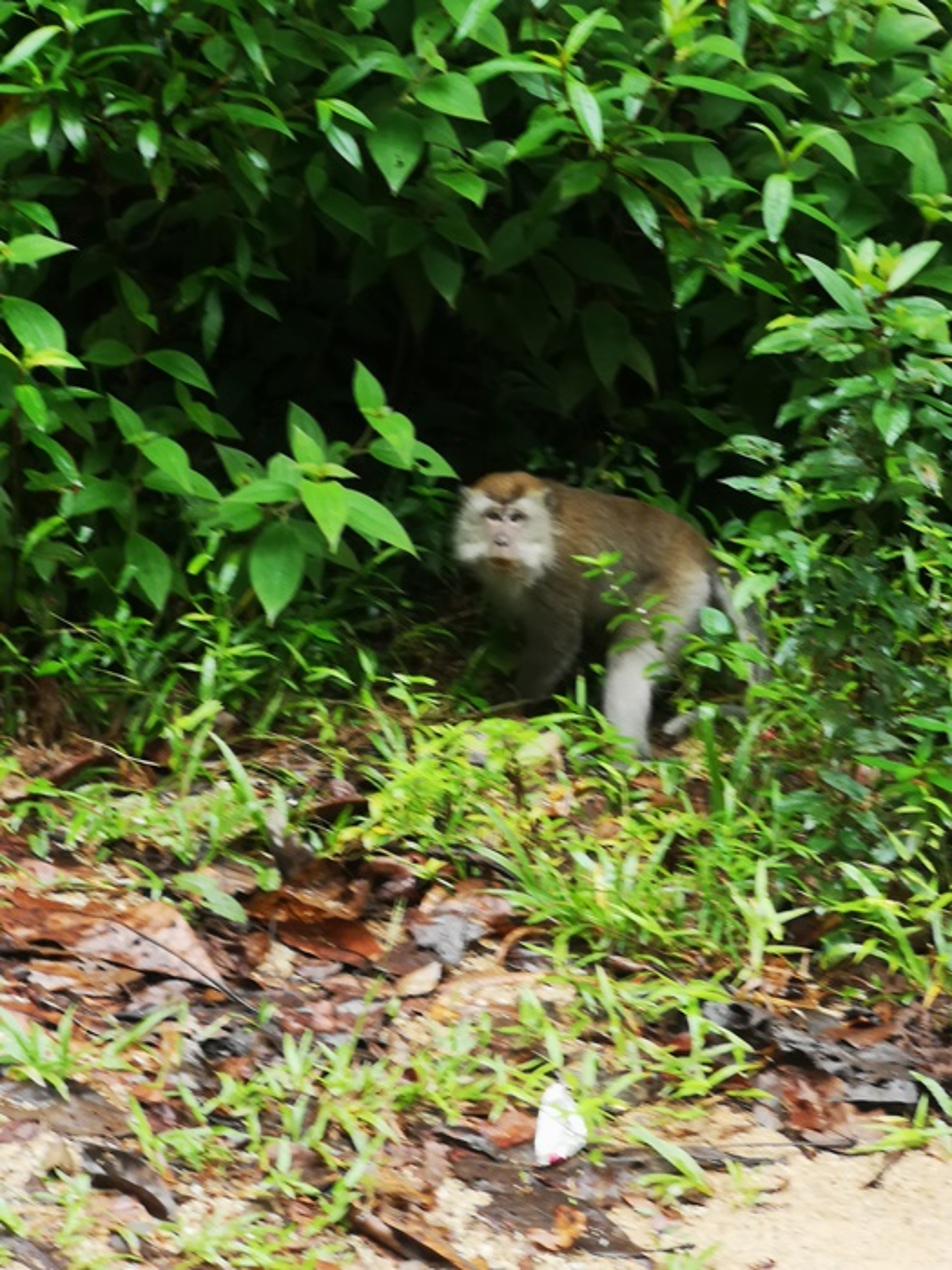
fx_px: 3850
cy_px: 635
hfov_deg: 14.1
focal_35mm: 105
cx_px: 476
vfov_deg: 18.7
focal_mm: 7.48
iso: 80
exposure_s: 1/50
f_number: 2.4
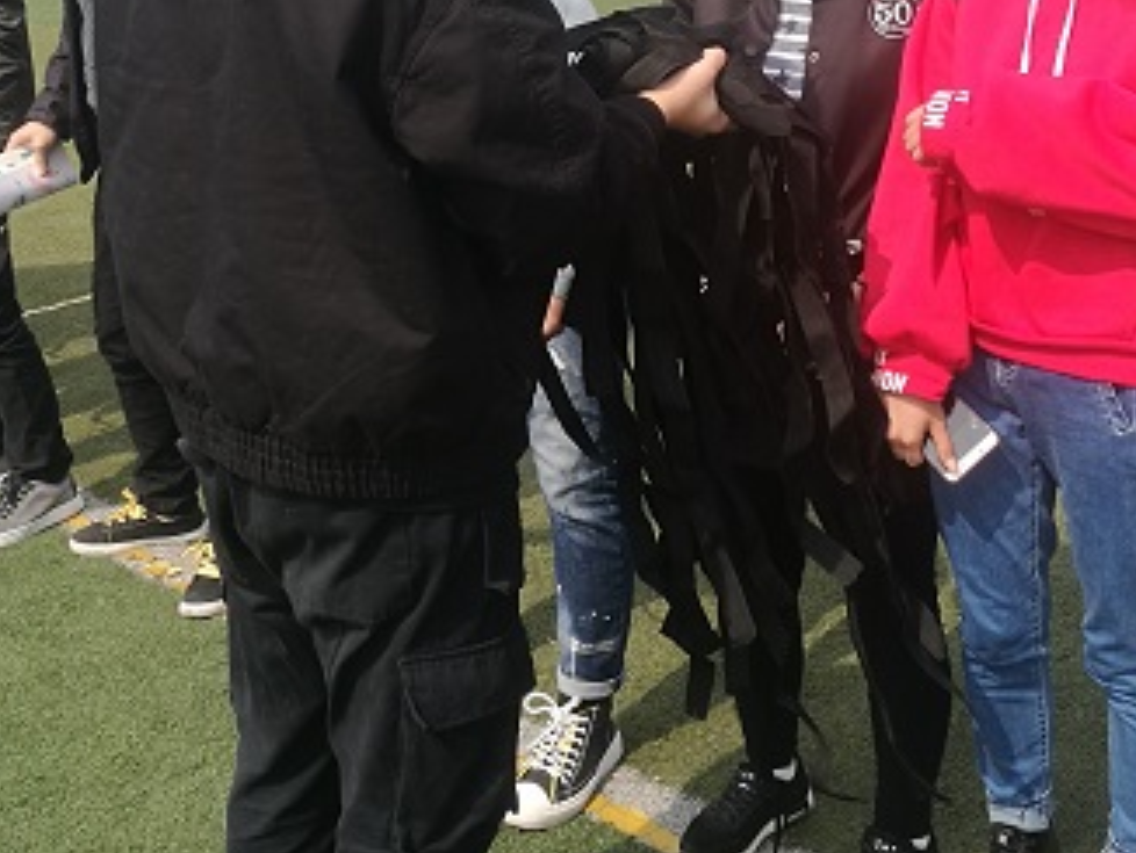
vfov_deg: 27.1
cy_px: 191
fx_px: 1741
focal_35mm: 53
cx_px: 638
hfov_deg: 36.1
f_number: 2.2
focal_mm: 4.5
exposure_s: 1/760
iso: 50
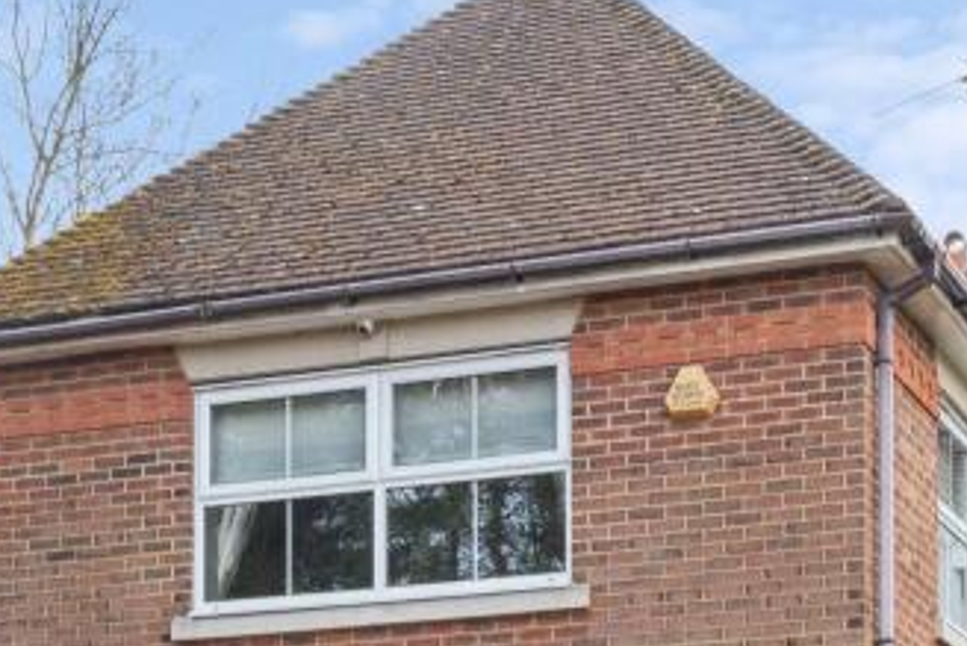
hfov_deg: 19.8
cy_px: 852
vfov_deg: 12.8
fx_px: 2768
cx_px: 572
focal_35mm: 103
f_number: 11
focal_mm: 33
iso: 640
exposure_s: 1/200
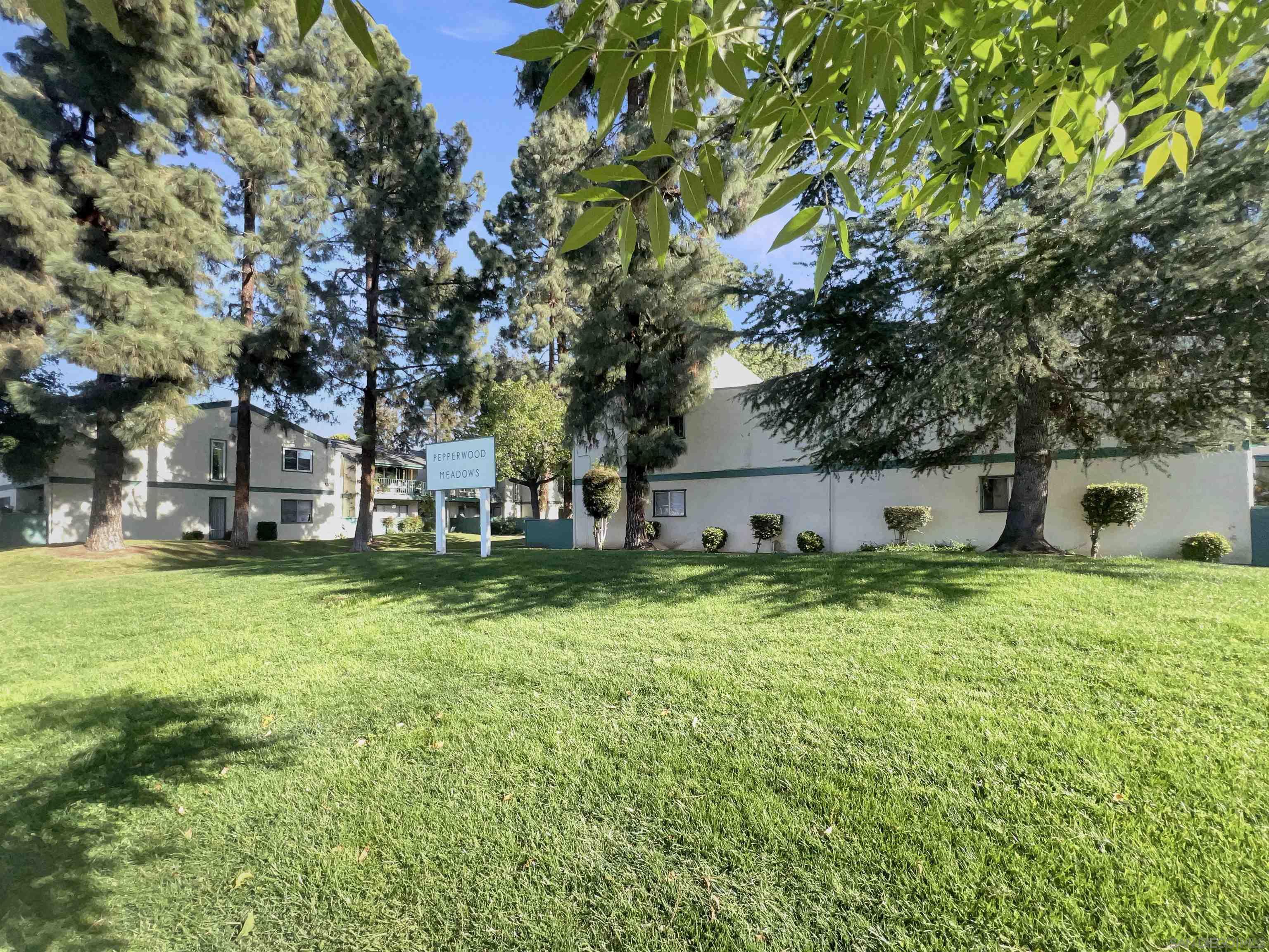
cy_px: 476
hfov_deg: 106.2
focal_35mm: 13
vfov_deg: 89.9
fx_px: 477
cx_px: 634
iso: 100
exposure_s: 1/1074
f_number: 1.8
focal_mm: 1.57
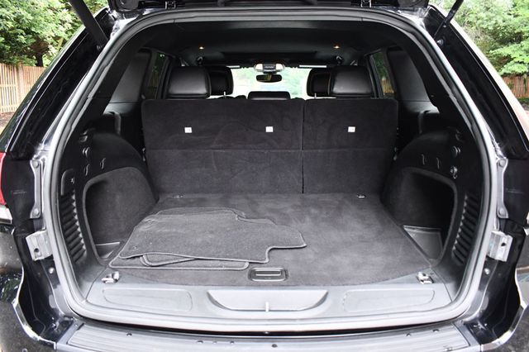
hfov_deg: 67.4
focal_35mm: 27
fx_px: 397
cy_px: 176
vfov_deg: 47.9
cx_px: 264
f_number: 3.5
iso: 2000
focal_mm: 18
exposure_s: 1/125
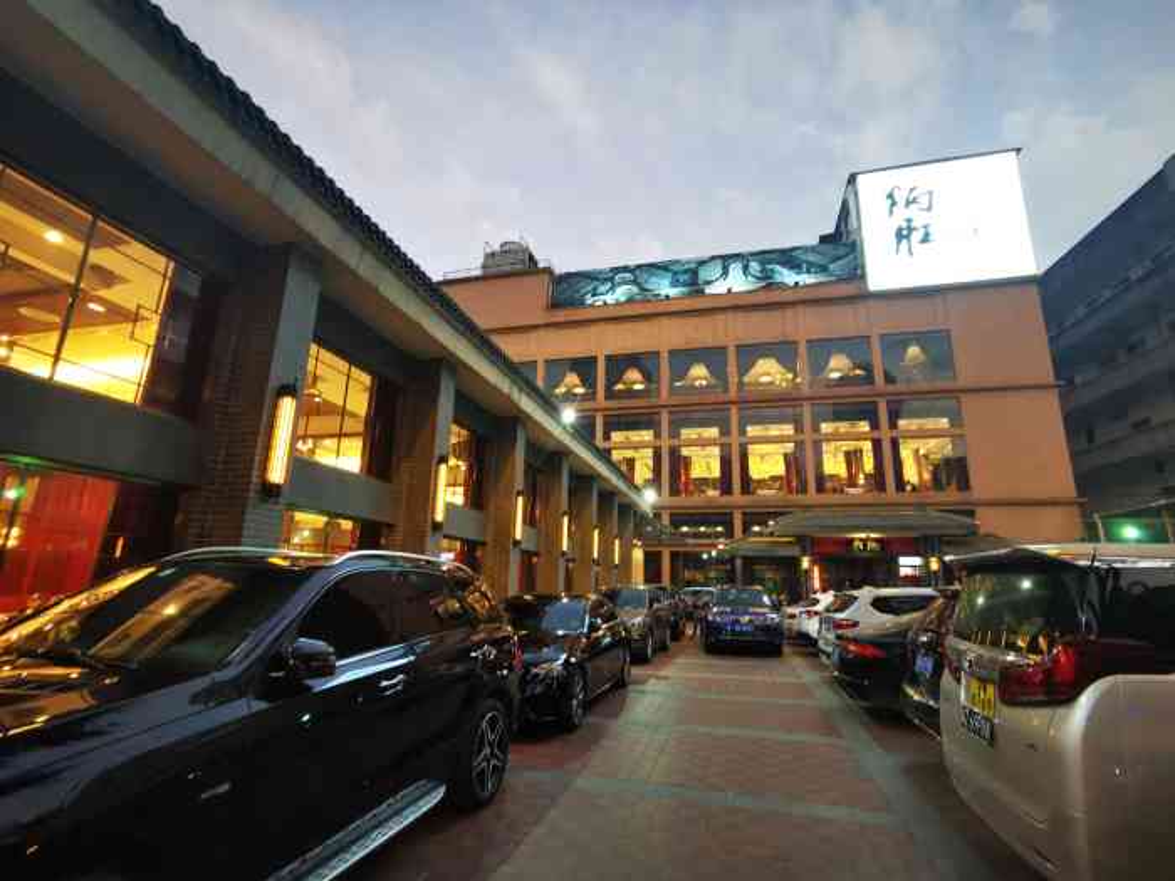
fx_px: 577
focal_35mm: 17
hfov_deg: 91.0
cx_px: 588
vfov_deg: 74.7
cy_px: 440
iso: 400
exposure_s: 1/25
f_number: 2.2
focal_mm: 2.26
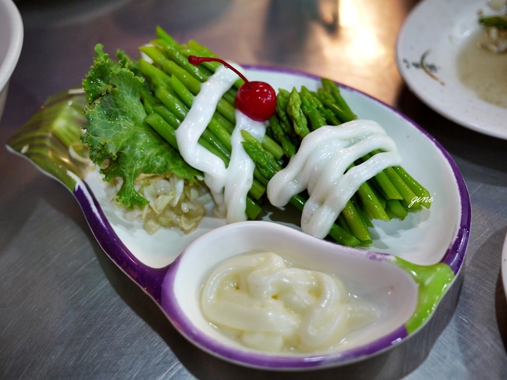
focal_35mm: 40
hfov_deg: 46.8
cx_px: 254
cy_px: 190
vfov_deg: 36.0
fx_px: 586
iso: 160
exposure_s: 1/60
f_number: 1.7
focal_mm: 20
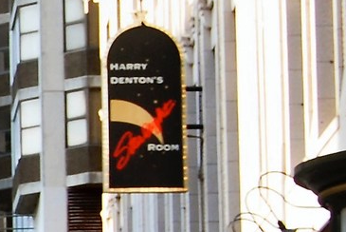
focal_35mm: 375
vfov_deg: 3.7
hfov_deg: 5.2
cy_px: 300
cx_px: -626
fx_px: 3607
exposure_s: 1/80
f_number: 8
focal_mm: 38
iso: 200
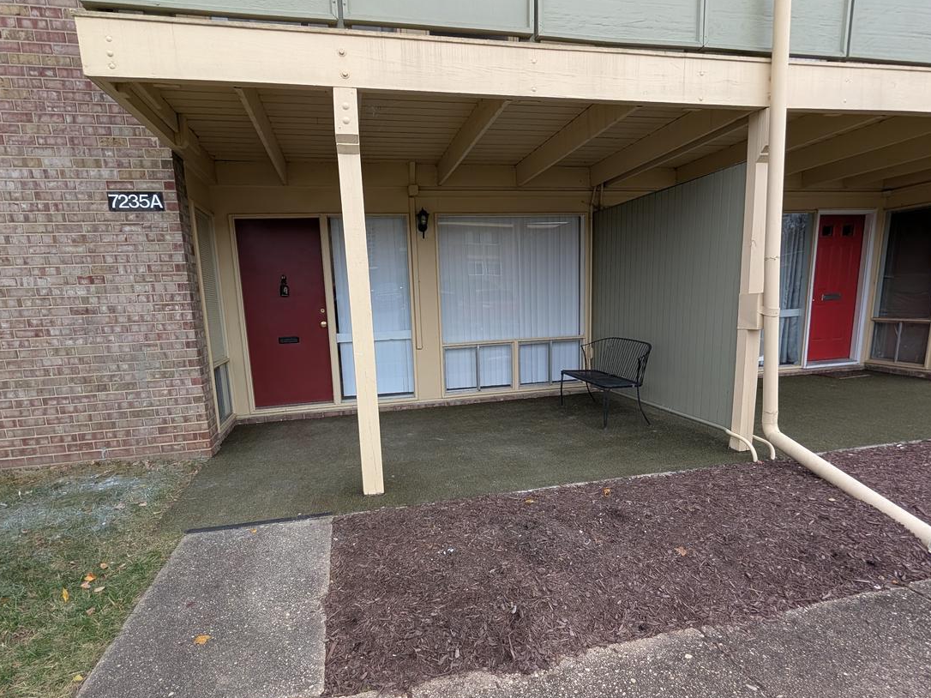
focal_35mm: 17
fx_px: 457
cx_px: 450
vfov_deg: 74.4
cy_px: 392
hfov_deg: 91.0
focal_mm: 2.02
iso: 56
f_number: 1.7
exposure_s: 1/434
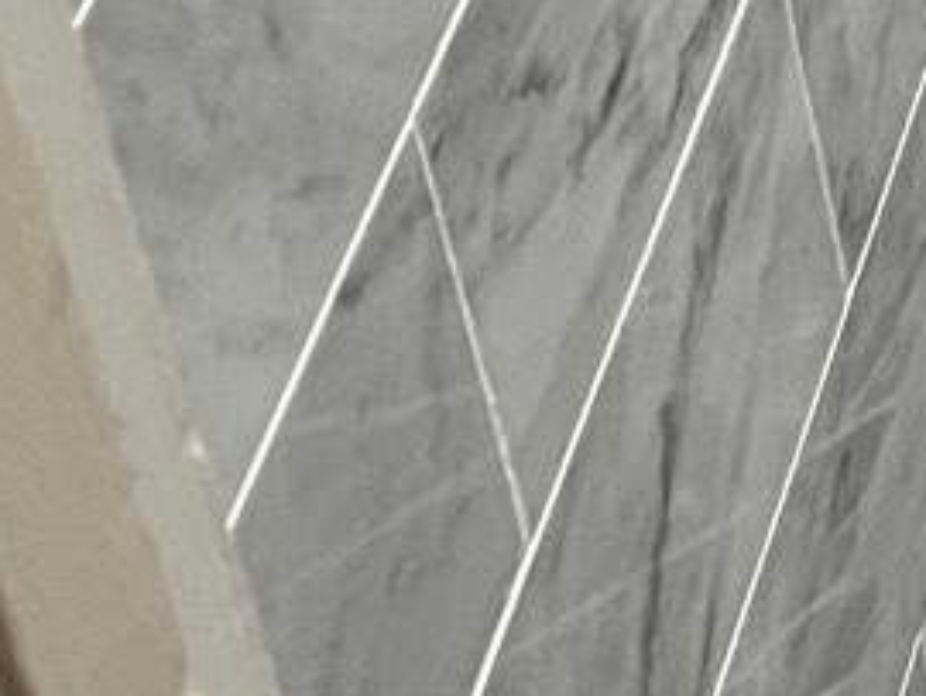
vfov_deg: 6.8
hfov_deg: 8.1
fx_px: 5275
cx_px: 3035
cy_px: -1402
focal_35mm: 197
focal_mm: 4.2
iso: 160
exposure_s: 1/60
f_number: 1.6
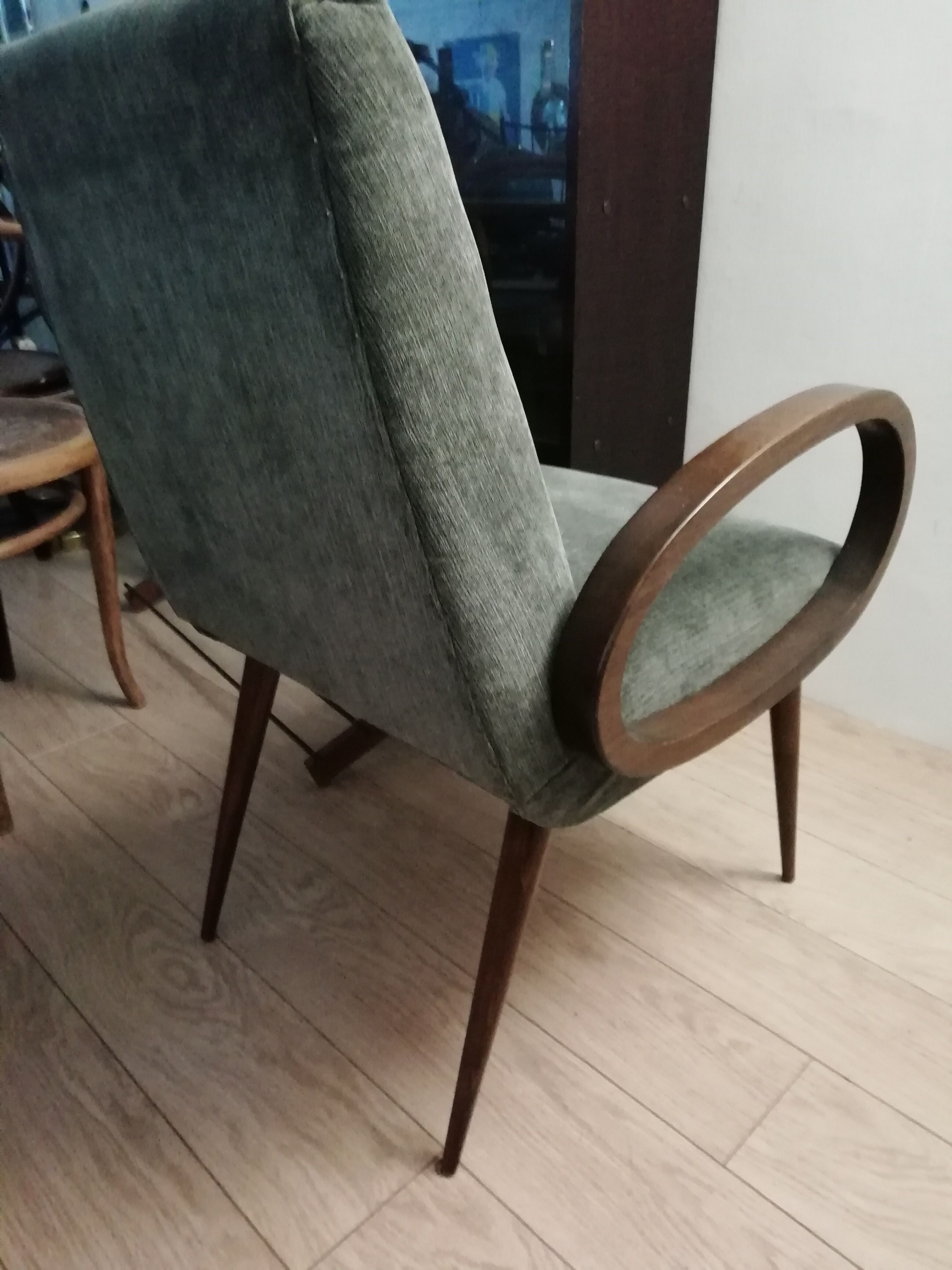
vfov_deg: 67.3
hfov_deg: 53.1
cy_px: 635
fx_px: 953
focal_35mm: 26
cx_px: 476
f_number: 2.2
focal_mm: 3.46
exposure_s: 1/14.3
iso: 640
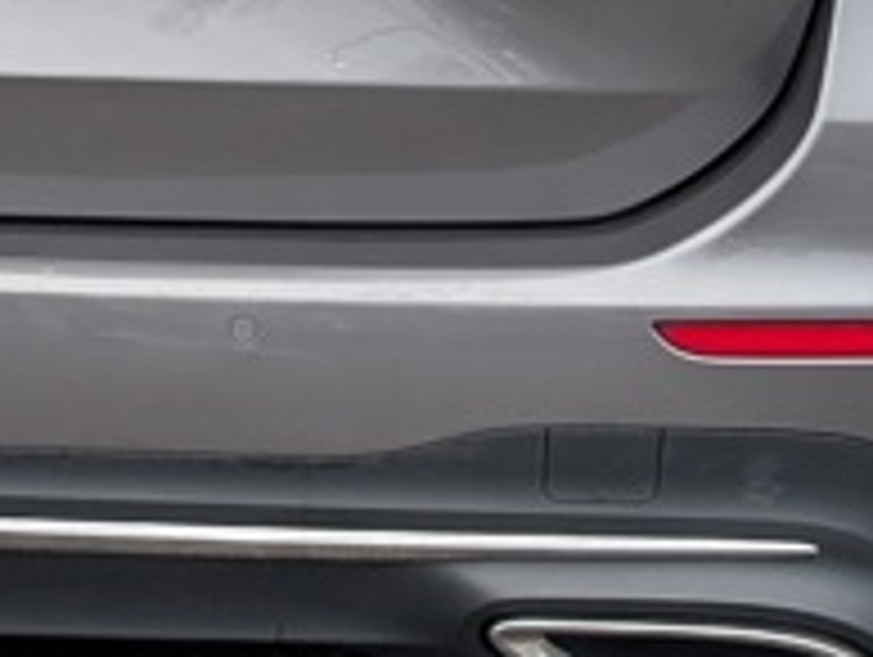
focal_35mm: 202
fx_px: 5101
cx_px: -162
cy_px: -194
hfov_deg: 9.7
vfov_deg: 7.3
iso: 25
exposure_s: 1/125
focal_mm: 6.9
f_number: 1.68
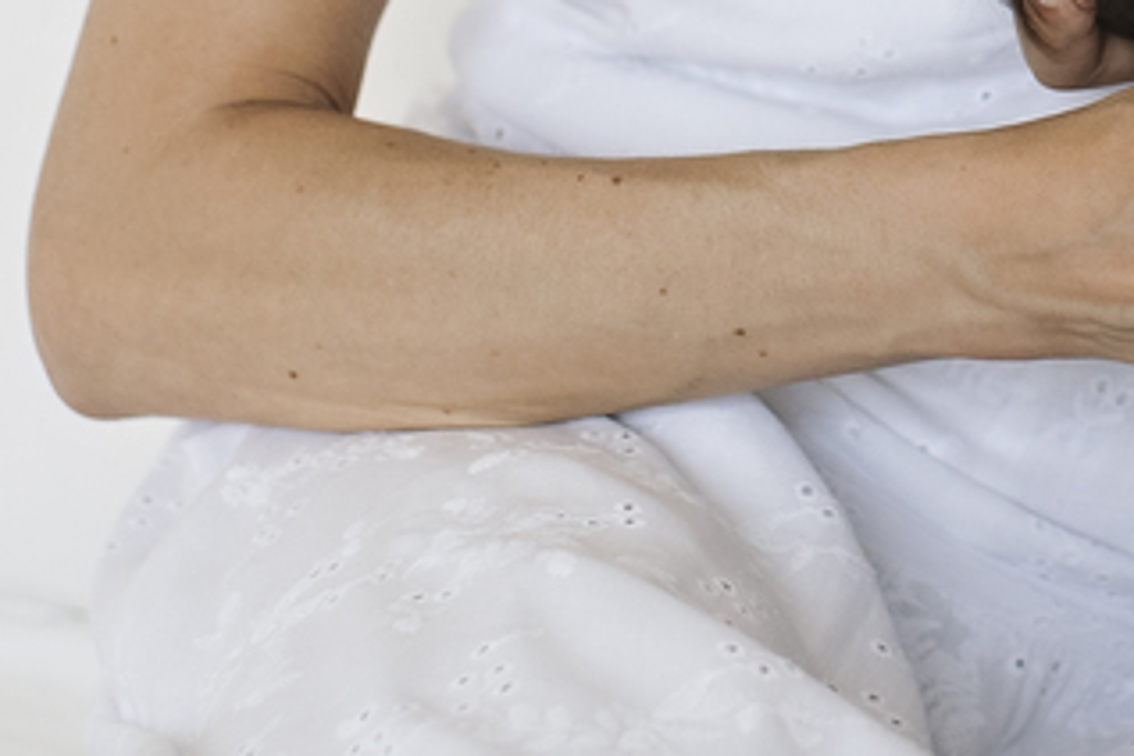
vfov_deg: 9.9
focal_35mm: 132
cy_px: -528
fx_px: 4158
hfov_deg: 15.0
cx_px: 1398
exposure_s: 1/200
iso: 400
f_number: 2.8
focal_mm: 35
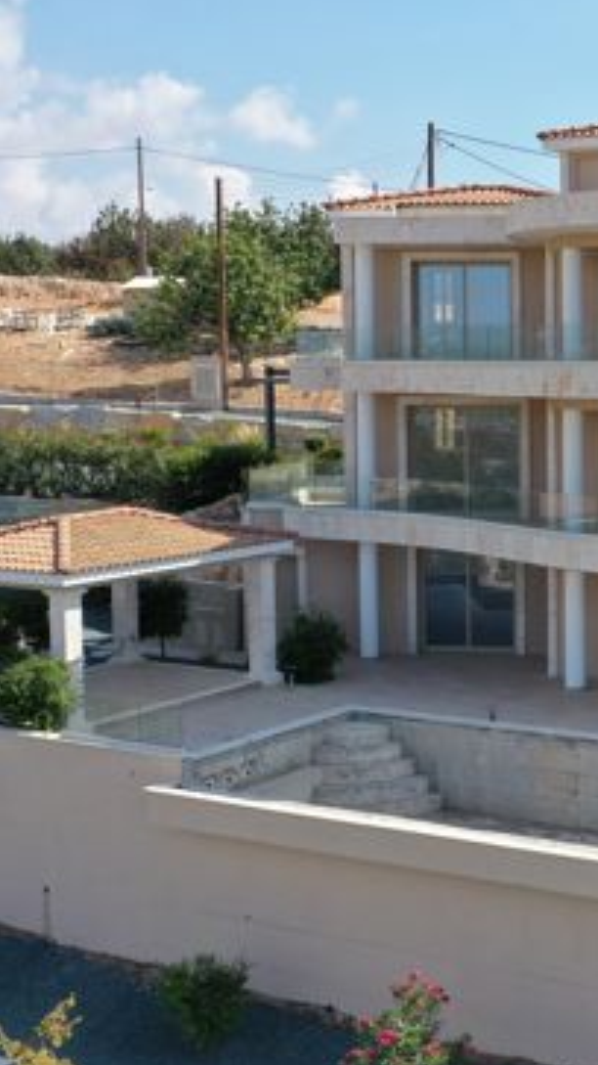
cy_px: 478
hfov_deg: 19.9
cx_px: 699
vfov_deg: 36.6
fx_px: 1608
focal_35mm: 57
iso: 100
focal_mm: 10.26
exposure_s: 1/500
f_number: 5.6
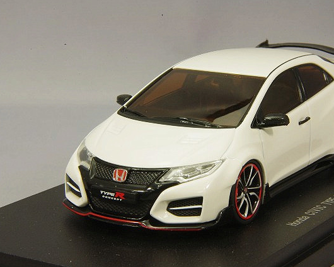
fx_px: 1255
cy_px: 134
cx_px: 198
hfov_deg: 15.1
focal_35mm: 127
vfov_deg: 12.1
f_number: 32
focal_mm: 75
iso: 400
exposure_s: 1/1.67
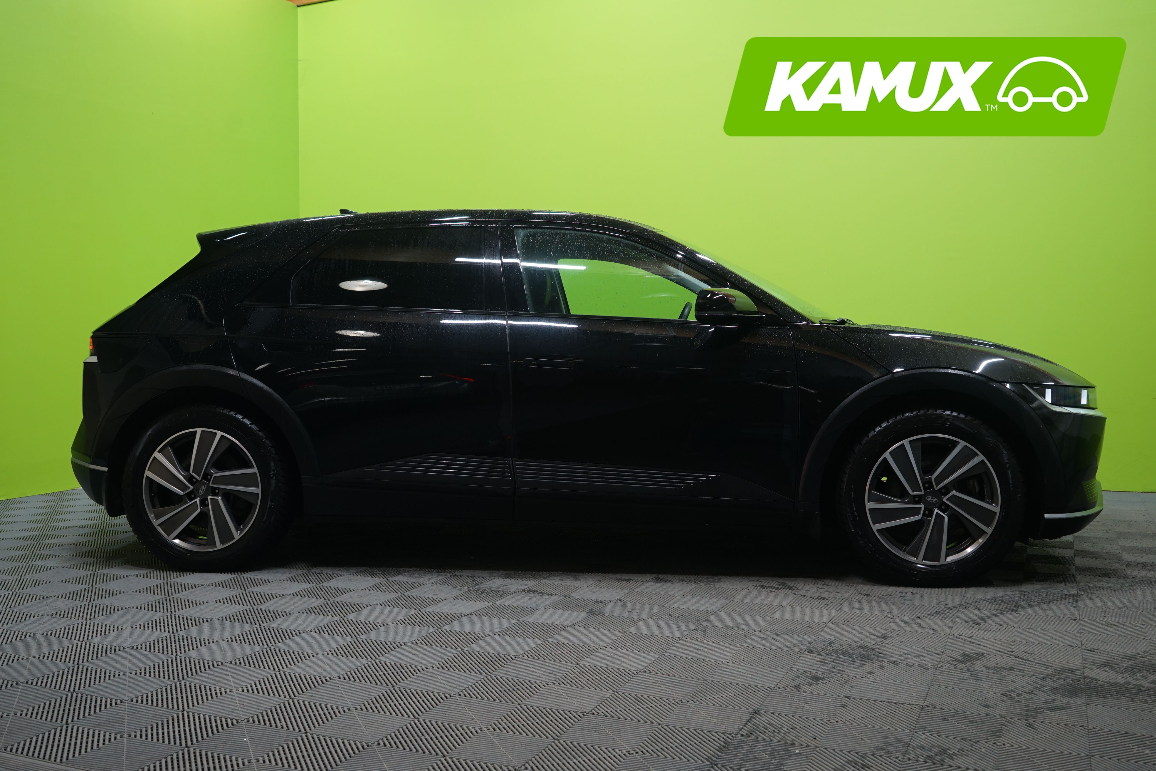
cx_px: 578
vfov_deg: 40.0
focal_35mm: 33
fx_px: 1060
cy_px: 386
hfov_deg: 57.2
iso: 500
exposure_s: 1/20
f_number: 5
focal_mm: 33
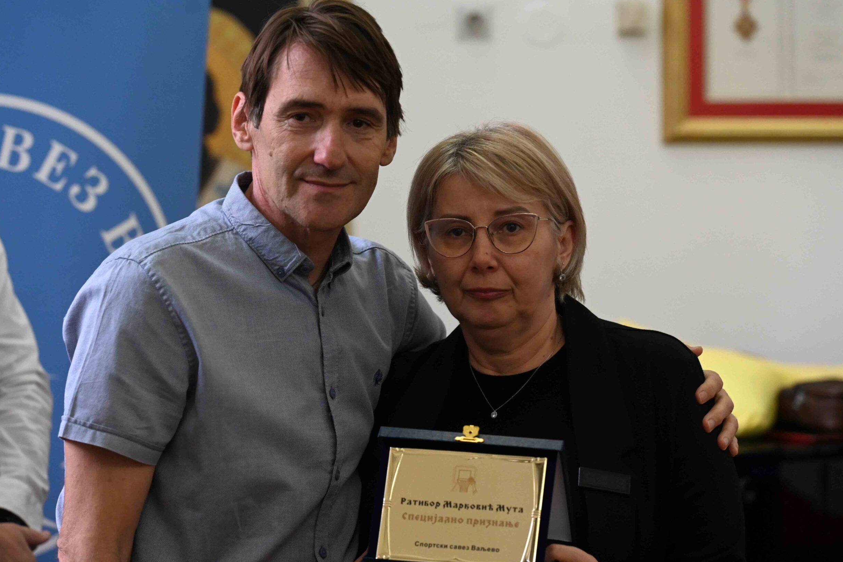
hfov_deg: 14.6
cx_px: 411
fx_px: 3302
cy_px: 284
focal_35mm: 141
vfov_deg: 9.7
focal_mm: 135
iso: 4000
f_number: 4
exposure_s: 1/125
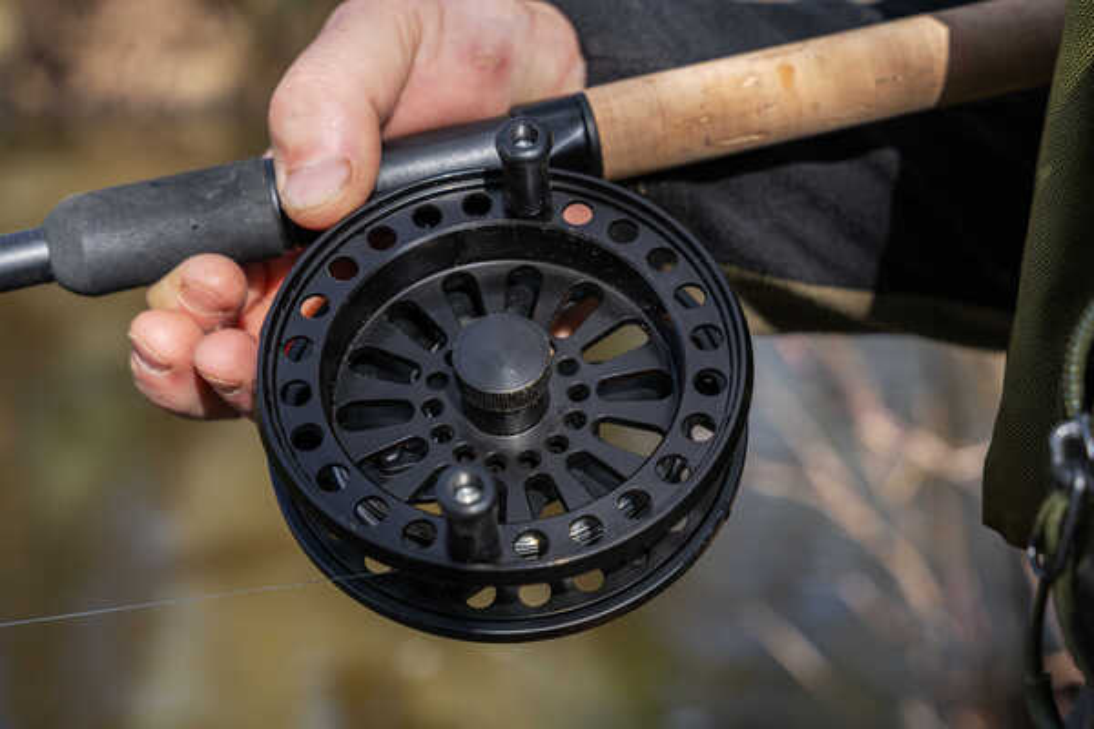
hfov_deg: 28.8
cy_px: 364
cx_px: 547
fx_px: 2127
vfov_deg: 19.5
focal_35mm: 70
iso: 100
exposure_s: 1/100
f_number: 6.3
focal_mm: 70
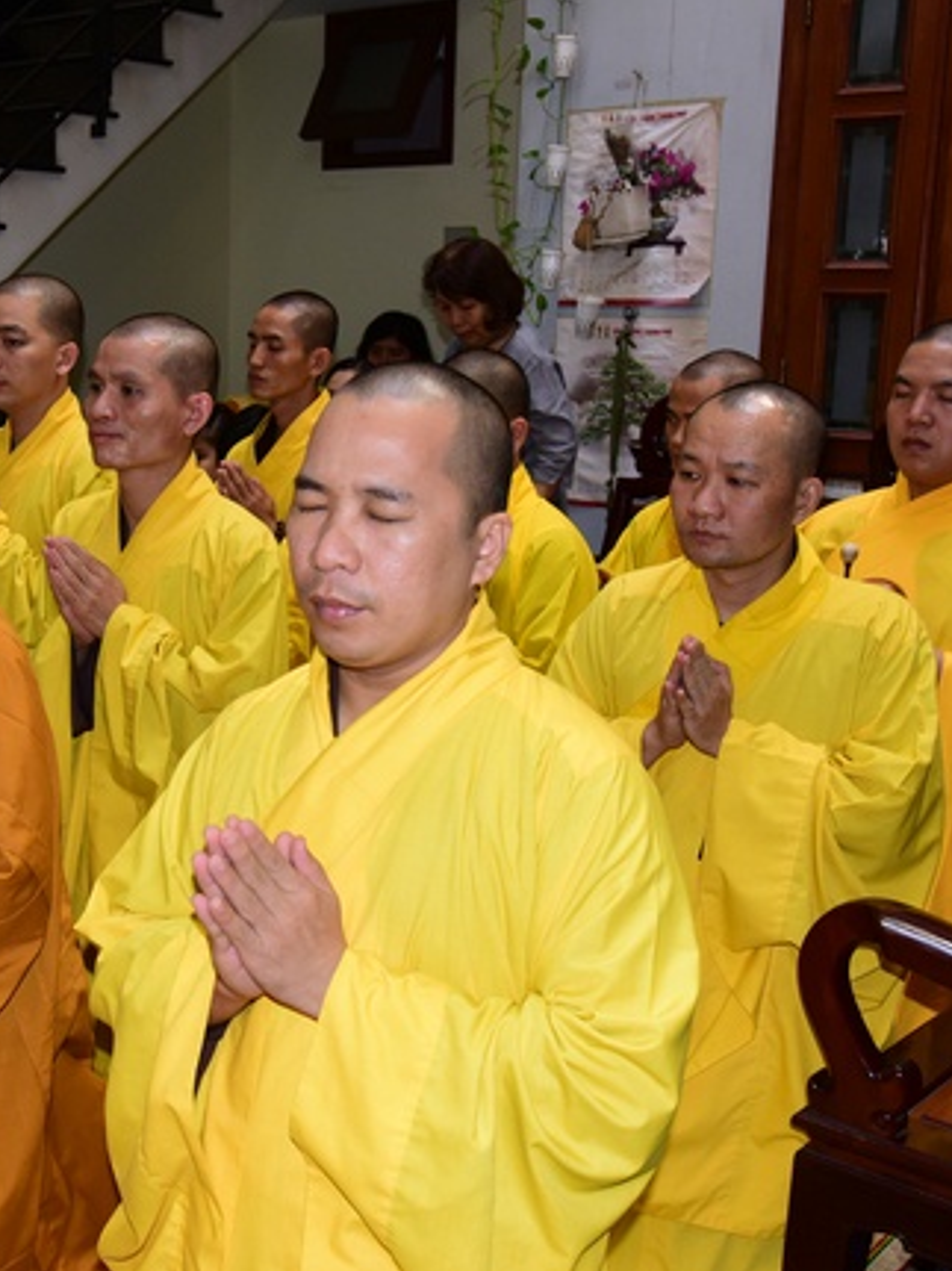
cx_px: 203
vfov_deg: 42.1
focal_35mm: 45
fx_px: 1651
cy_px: 634
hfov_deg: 31.4
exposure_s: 1/80
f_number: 5.6
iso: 1000
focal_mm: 31
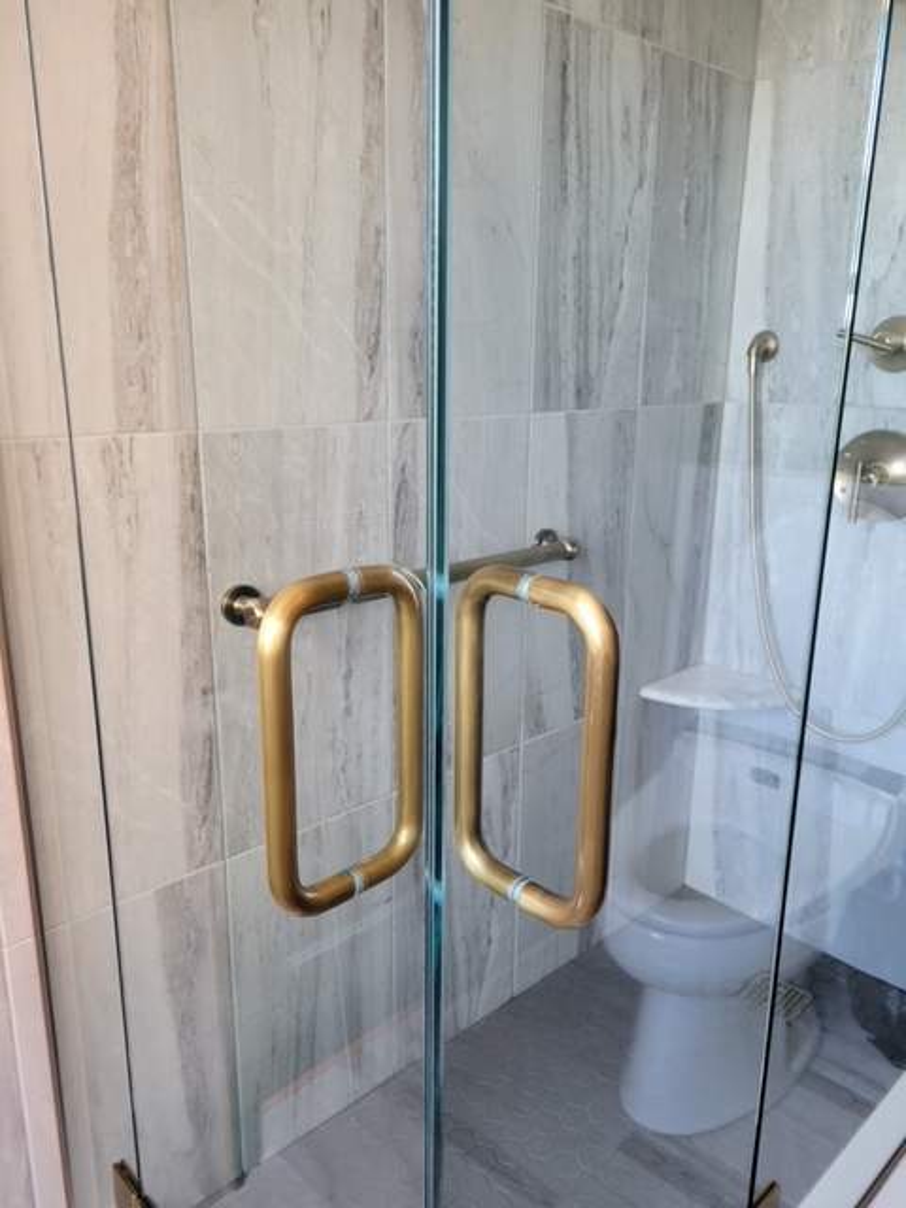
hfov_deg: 53.1
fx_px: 907
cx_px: 453
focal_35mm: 26
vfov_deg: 67.3
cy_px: 604
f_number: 1.8
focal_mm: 5.4
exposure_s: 1/60
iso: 200
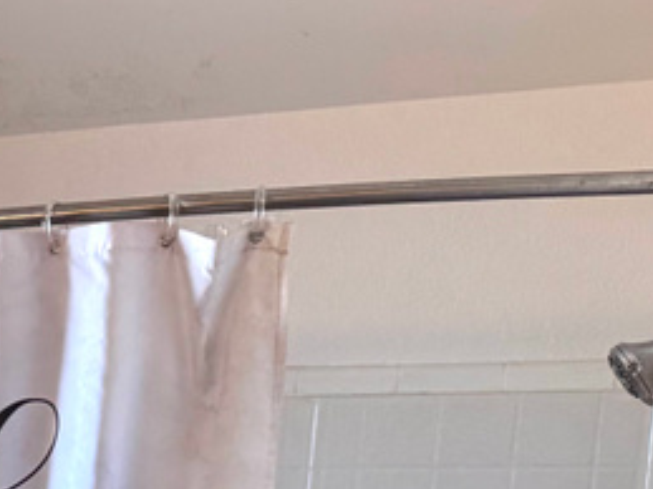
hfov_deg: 16.3
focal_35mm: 95
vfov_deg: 14.2
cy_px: 797
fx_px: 1791
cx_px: -623
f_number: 1.78
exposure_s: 1/120
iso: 80
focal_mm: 6.76
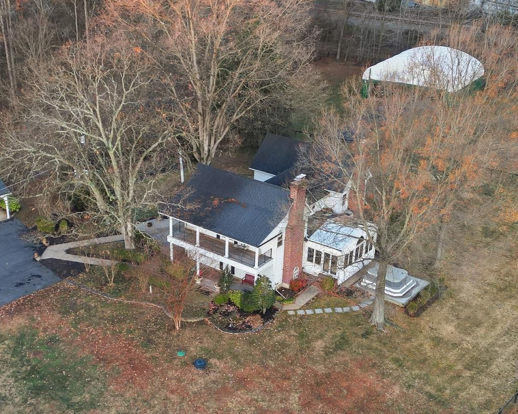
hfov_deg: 37.9
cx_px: 201
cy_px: 275
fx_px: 751
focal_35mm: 49
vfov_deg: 30.6
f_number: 1.7
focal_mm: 6.7
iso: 100
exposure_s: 1/60
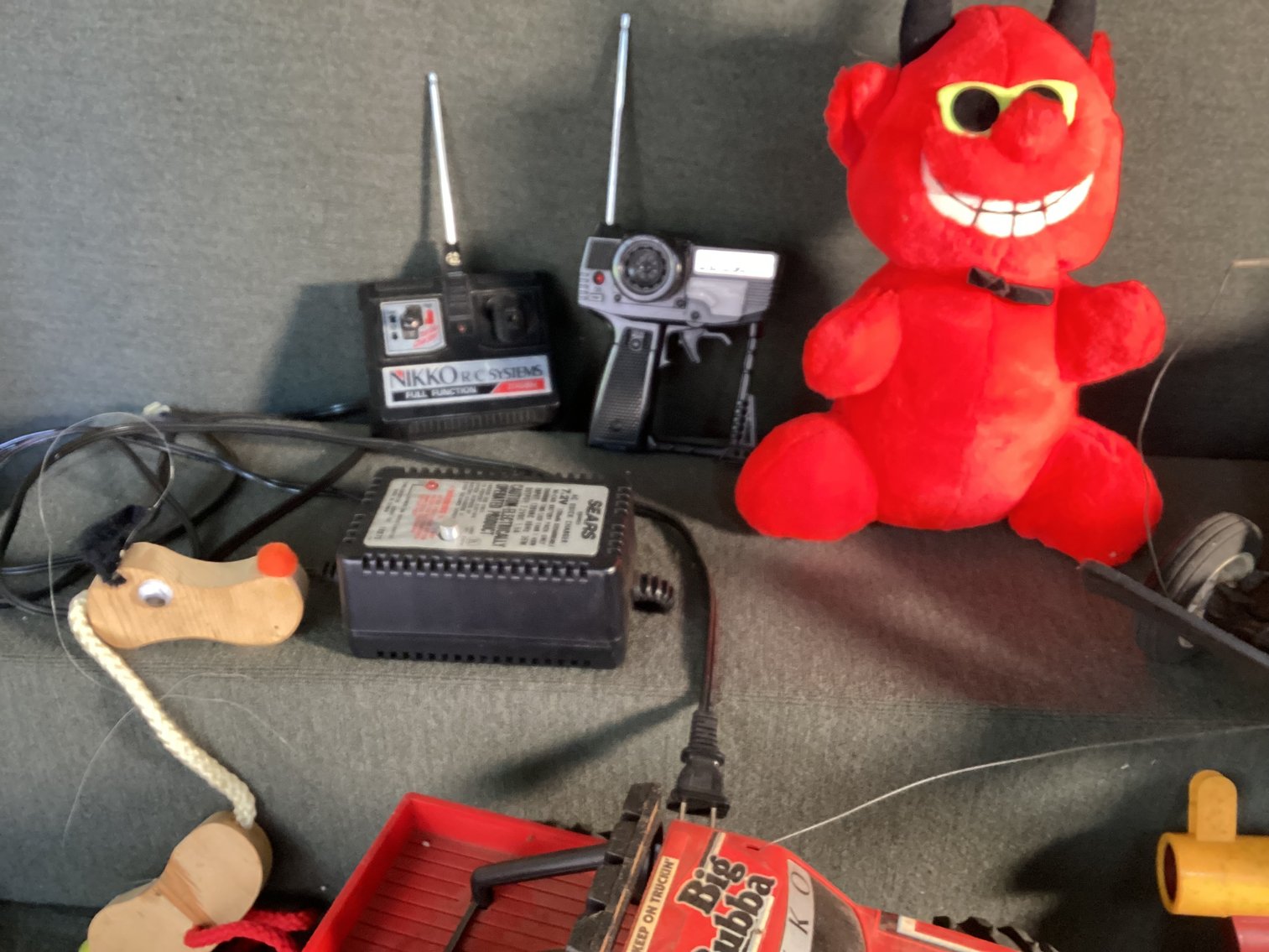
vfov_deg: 45.4
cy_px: 476
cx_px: 634
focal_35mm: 31
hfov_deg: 58.3
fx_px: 1137
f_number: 2.4
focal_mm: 3.3
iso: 400
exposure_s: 1/40
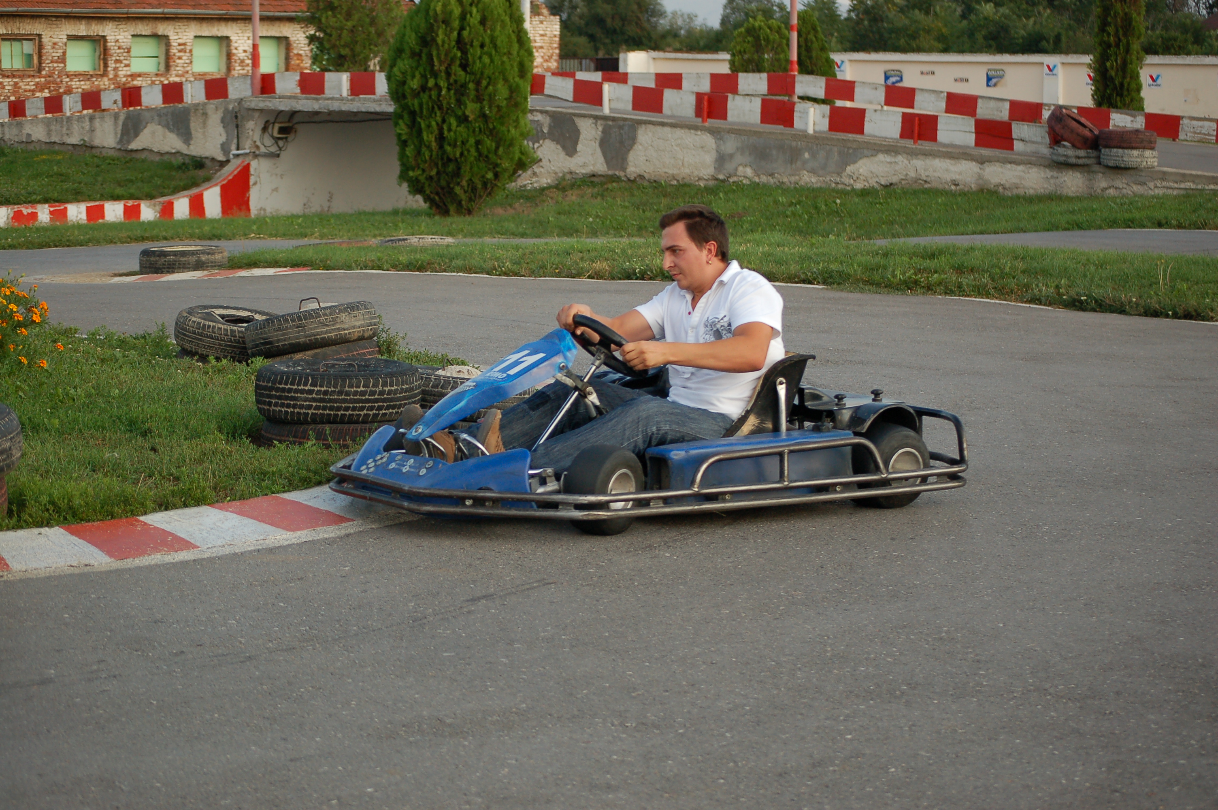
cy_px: 405
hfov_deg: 24.6
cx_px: 609
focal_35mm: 82
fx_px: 2789
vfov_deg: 16.5
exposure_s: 1/800
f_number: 4
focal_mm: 55
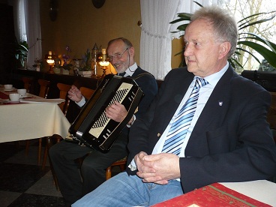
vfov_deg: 40.7
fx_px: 279
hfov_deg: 52.6
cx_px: 138
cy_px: 104
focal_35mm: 35
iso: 160
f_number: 2.8
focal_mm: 5.8
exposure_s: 1/30
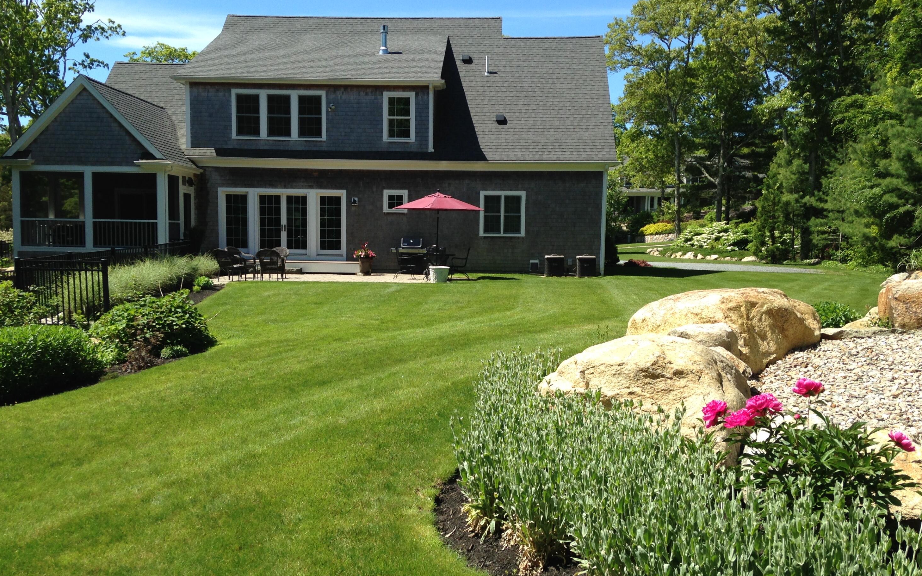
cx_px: 453
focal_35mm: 36
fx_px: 905
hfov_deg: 54.0
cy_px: 309
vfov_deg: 35.3
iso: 50
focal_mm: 4.12
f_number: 2.4
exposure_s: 1/1022
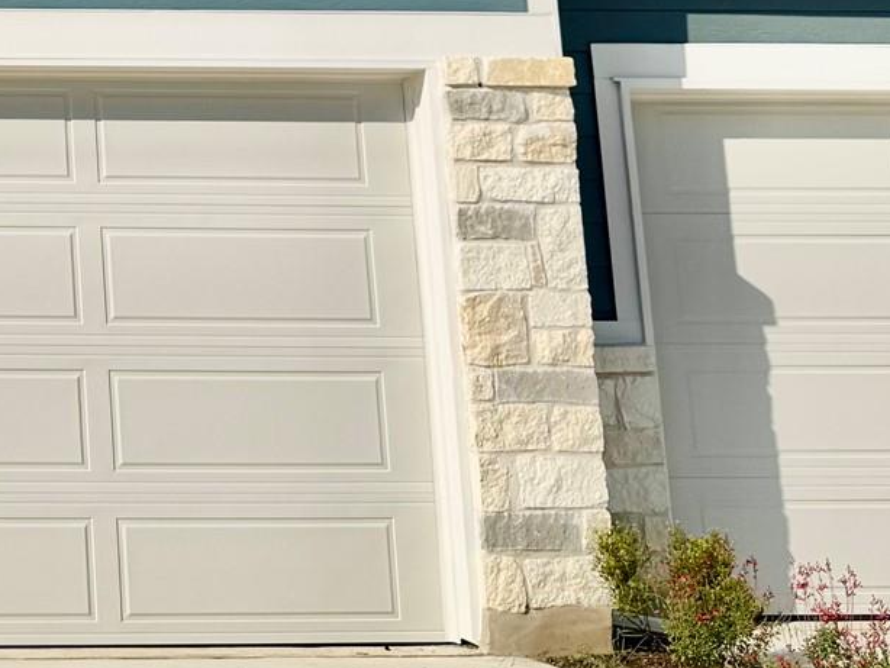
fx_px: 2058
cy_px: -156
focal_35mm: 80
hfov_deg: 21.7
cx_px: -309
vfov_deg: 17.5
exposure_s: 1/10417
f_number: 1.78
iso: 80
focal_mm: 6.76
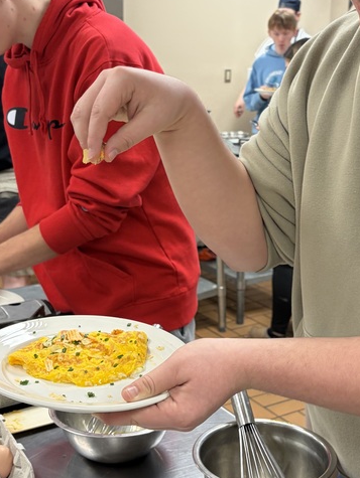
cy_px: 226
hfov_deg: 26.1
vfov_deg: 34.3
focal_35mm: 56
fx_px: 775
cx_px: 204
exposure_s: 1/60
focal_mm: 5.96
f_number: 1.6
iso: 100
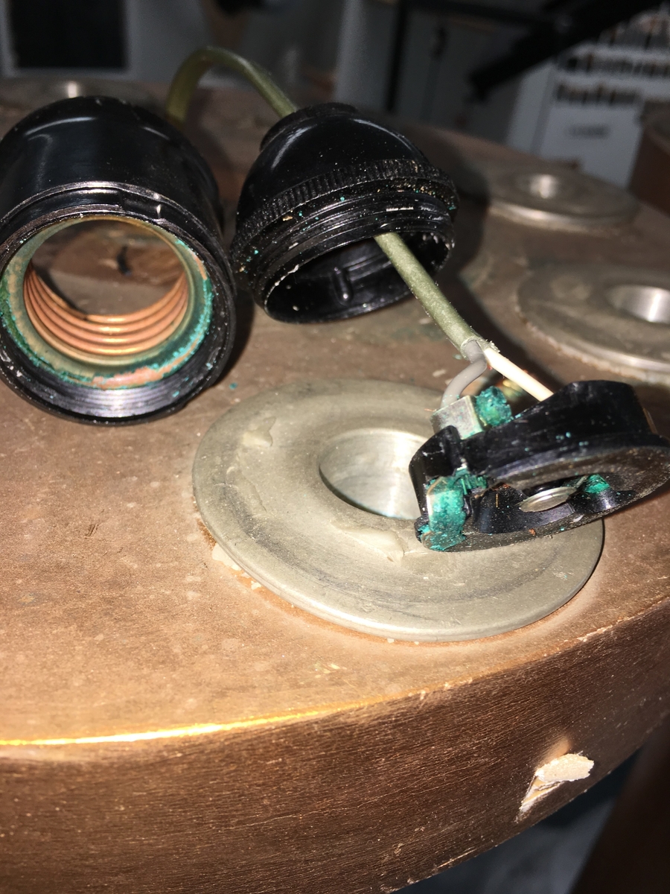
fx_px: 748
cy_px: 447
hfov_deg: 48.2
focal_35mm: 29
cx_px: 335
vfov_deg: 61.7
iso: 25
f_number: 2.2
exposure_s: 1/58
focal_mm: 4.15
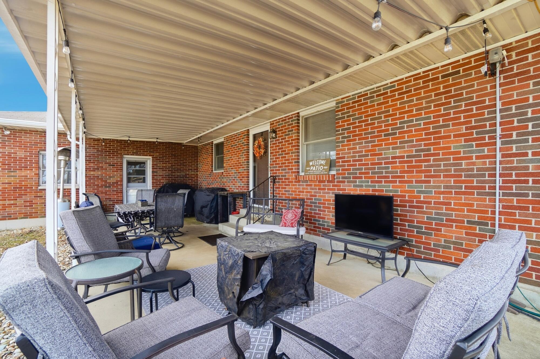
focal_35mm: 15
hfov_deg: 100.4
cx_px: 270
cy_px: 180
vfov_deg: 77.2
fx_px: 225
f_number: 4
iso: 100
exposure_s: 1/800
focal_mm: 10
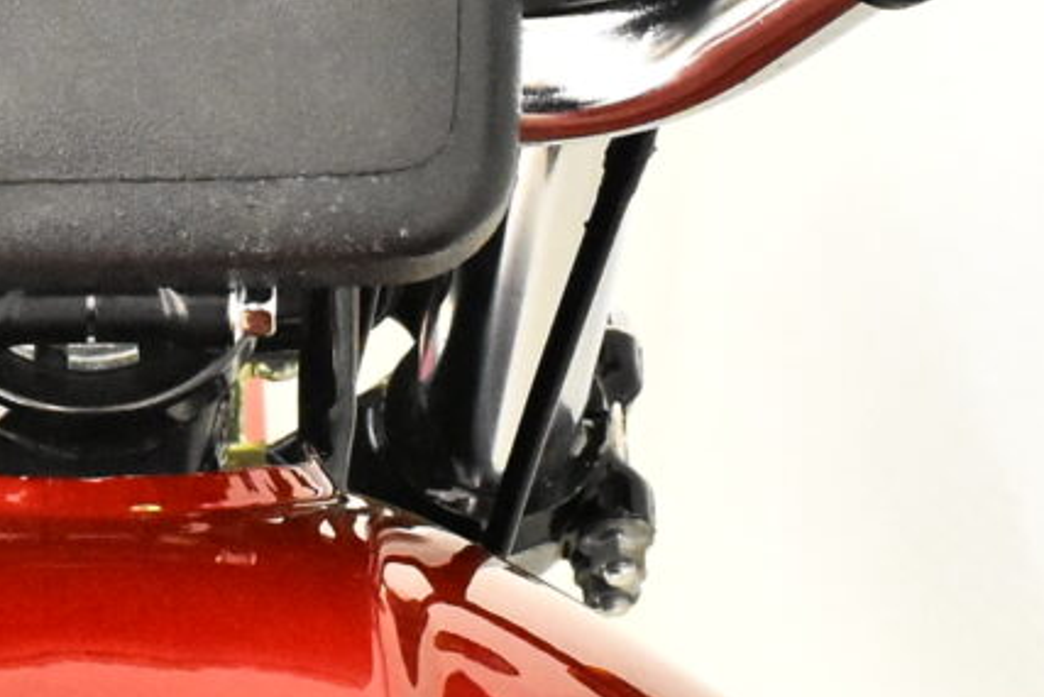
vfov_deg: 8.8
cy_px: 214
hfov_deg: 13.1
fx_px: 4504
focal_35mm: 155
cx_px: 137
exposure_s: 1/160
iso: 5000
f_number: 6.3
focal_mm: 23
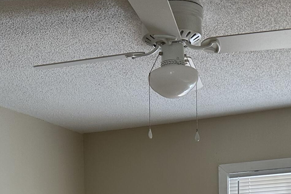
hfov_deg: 25.6
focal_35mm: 79
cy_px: 263
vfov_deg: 16.2
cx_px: 116
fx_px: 639
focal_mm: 6.86
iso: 160
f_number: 1.78
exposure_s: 1/60
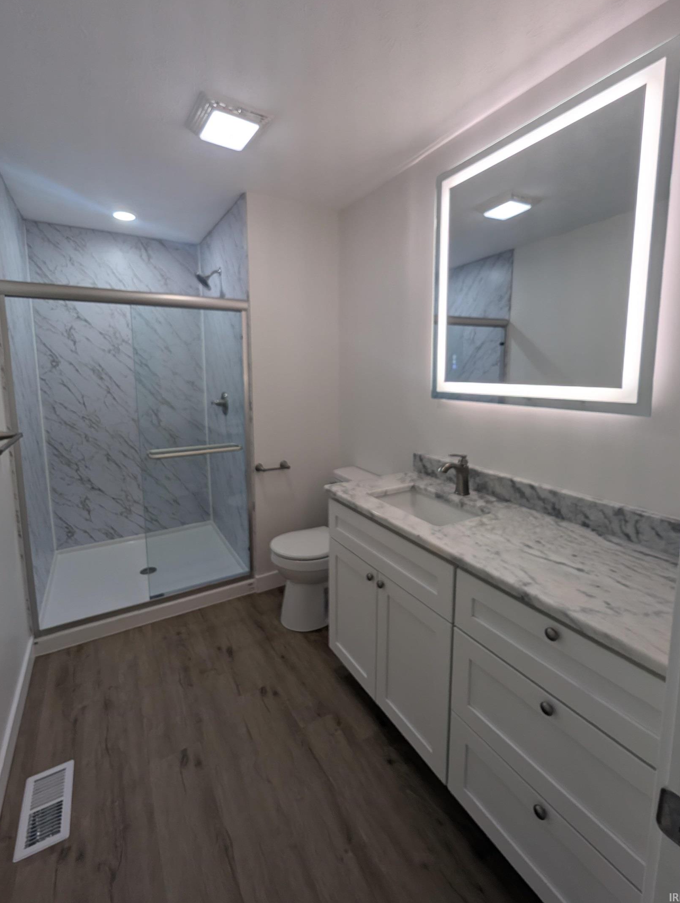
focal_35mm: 14
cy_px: 420
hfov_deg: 85.8
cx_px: 336
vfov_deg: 101.8
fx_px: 366
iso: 64
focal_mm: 1.95
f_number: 2.2
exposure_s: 1/120
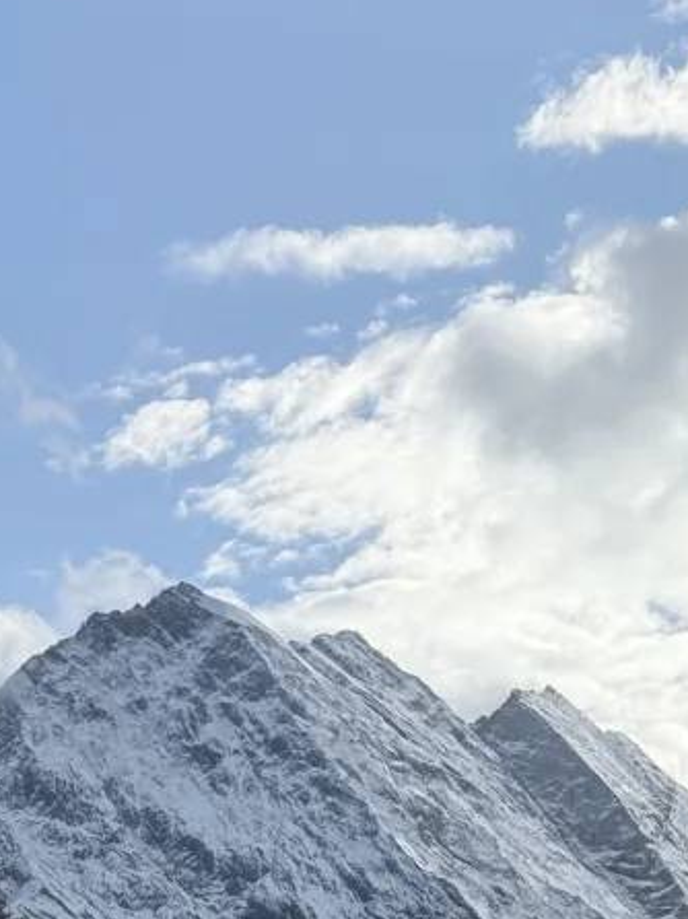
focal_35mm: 155
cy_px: 824
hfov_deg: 9.5
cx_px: 76
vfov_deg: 12.7
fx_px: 4111
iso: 64
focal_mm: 6.76
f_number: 1.78
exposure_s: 1/6024
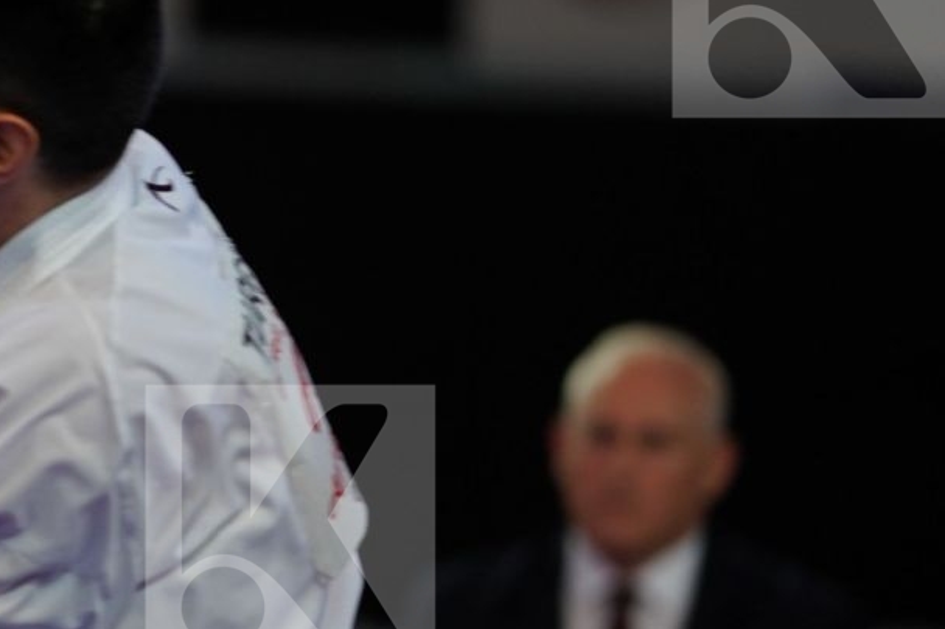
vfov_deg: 2.3
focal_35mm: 592
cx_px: -236
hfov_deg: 3.5
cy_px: 526
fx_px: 15535
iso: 640
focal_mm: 200
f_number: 2.8
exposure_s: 1/1000
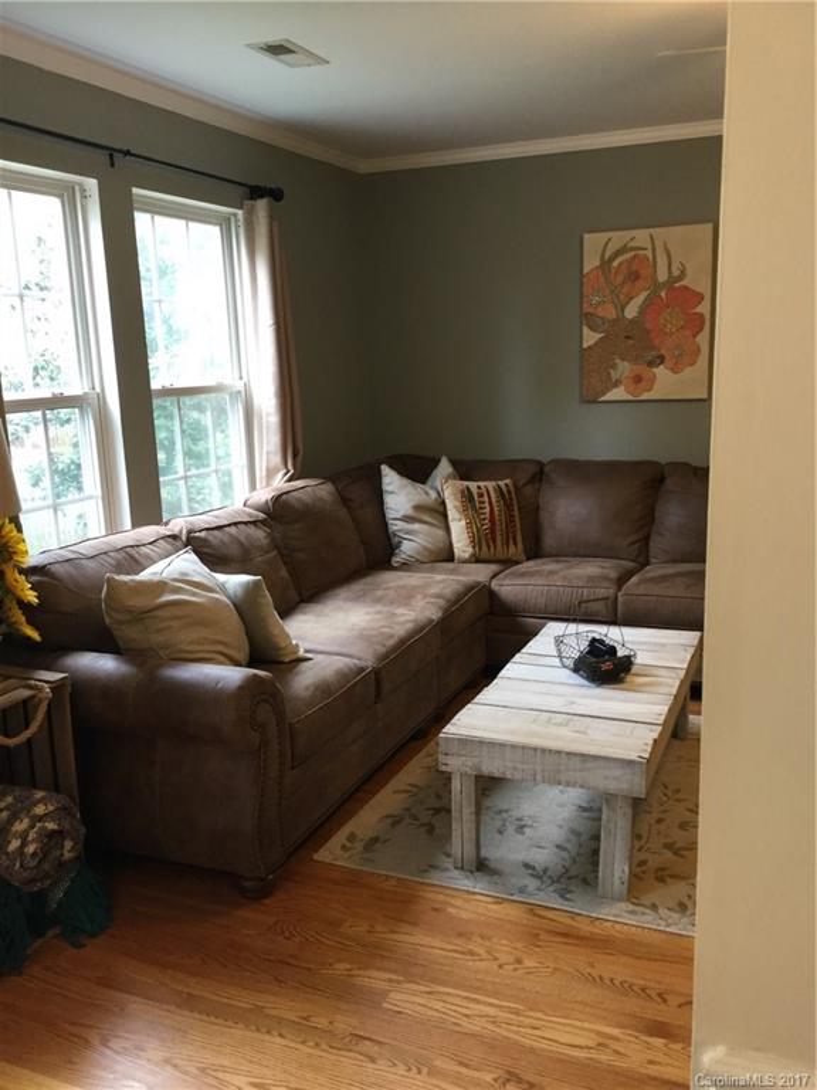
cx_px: 408
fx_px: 976
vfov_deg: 58.4
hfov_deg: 45.4
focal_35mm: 31
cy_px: 545
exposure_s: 1/30
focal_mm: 3.3
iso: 50
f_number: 2.4
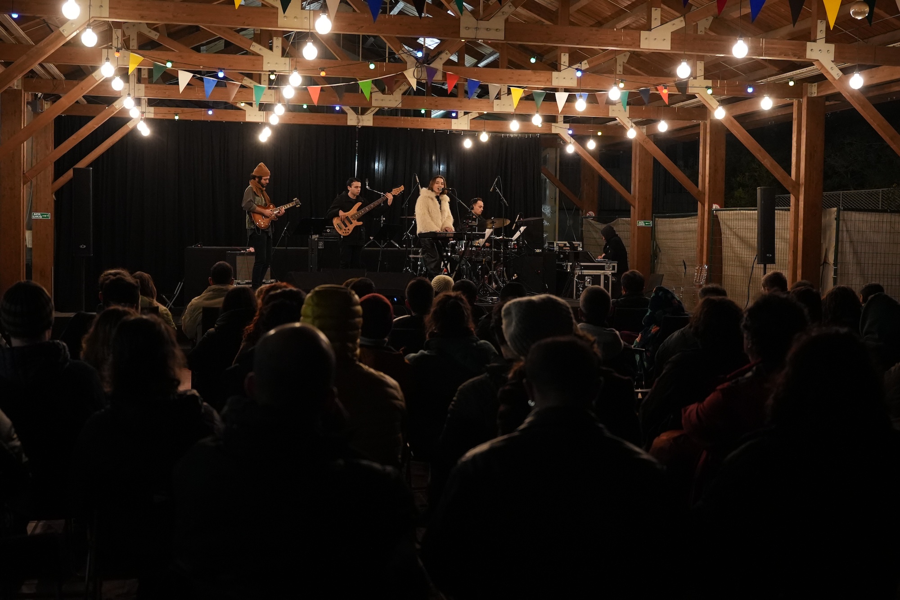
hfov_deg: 45.4
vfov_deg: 31.2
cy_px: 300
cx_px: 450
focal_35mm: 43
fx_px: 1075
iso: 4000
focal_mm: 28.8
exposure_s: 1/160
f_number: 2.8
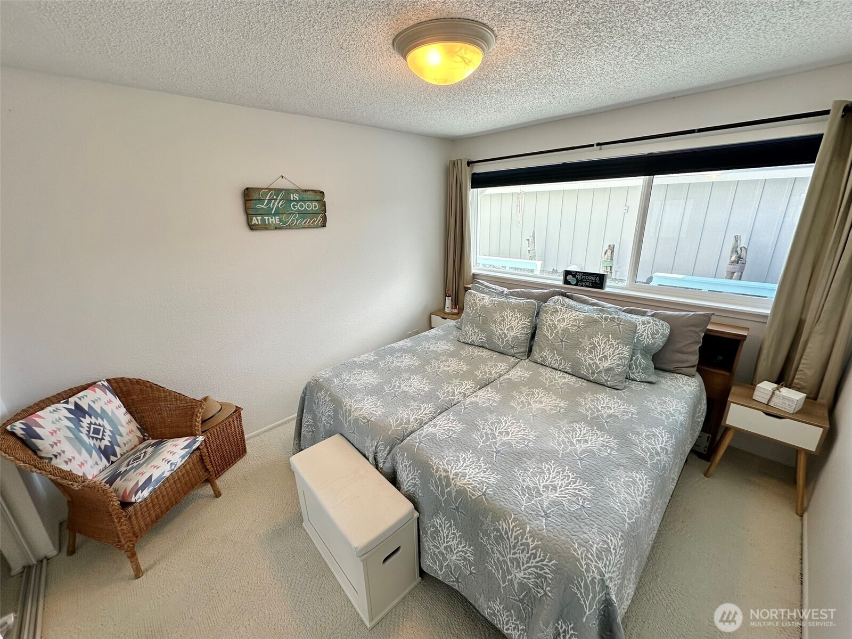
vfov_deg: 85.7
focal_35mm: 14
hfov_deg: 102.1
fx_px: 345
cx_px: 426
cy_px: 320
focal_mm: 2.22
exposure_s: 1/144
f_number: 2.2
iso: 40
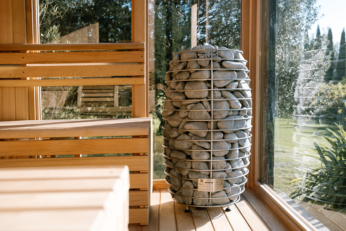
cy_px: 116
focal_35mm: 34
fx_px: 327
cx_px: 173
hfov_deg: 55.8
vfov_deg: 38.9
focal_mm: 34
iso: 200
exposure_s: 1/320
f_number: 4
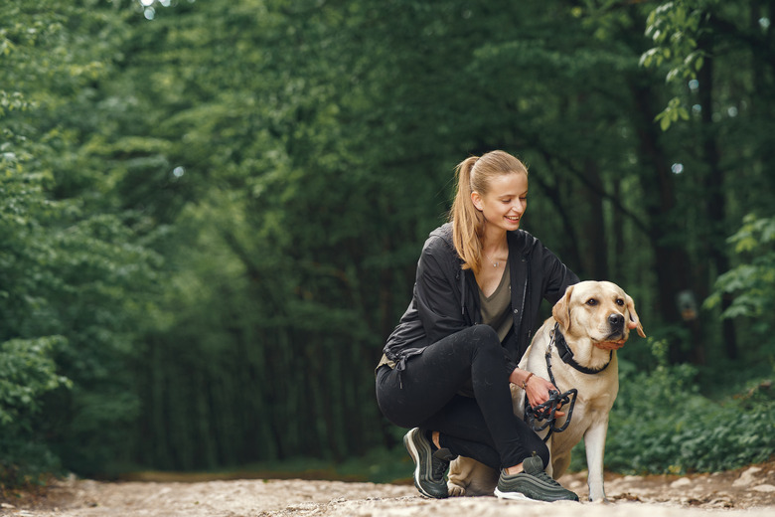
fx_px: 1830
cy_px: 258
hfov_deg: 23.9
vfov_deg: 16.1
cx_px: 388
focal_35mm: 85
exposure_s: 1/500
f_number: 2.5
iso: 640
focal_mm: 85
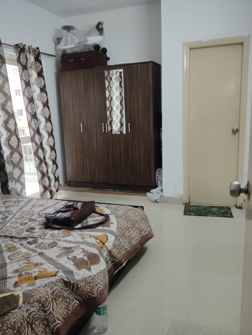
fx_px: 281
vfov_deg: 61.6
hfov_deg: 48.3
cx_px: 126
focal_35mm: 29
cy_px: 168
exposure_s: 1/33.3
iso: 191
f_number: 1.8
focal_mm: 4.25
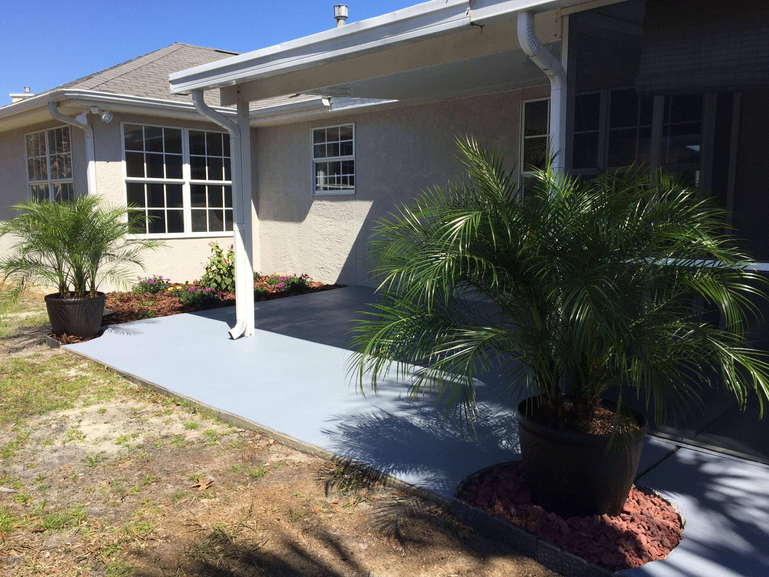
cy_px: 288
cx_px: 384
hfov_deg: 61.7
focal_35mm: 29
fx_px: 644
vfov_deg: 48.2
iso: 32
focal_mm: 4.15
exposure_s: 1/1883
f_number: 2.2
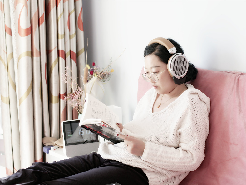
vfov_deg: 17.2
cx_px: 123
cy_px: 92
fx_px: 611
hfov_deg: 22.8
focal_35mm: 86
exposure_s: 1/80
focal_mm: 43
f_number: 3.5
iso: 200
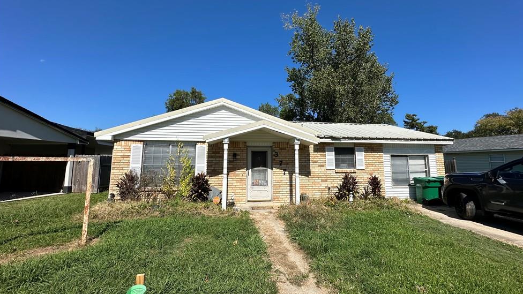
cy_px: 137
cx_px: 270
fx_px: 222
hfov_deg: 99.3
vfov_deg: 67.0
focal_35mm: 16
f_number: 2.2
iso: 50
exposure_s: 1/3731
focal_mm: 2.22
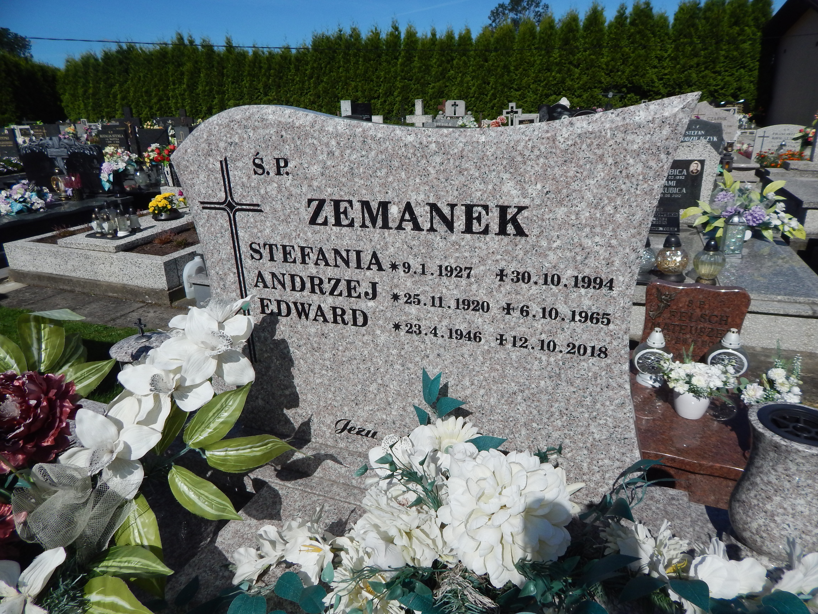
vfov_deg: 58.9
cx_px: 409
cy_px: 307
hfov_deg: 73.9
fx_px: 544
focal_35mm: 23
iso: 125
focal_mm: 4
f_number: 6
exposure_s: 1/1500
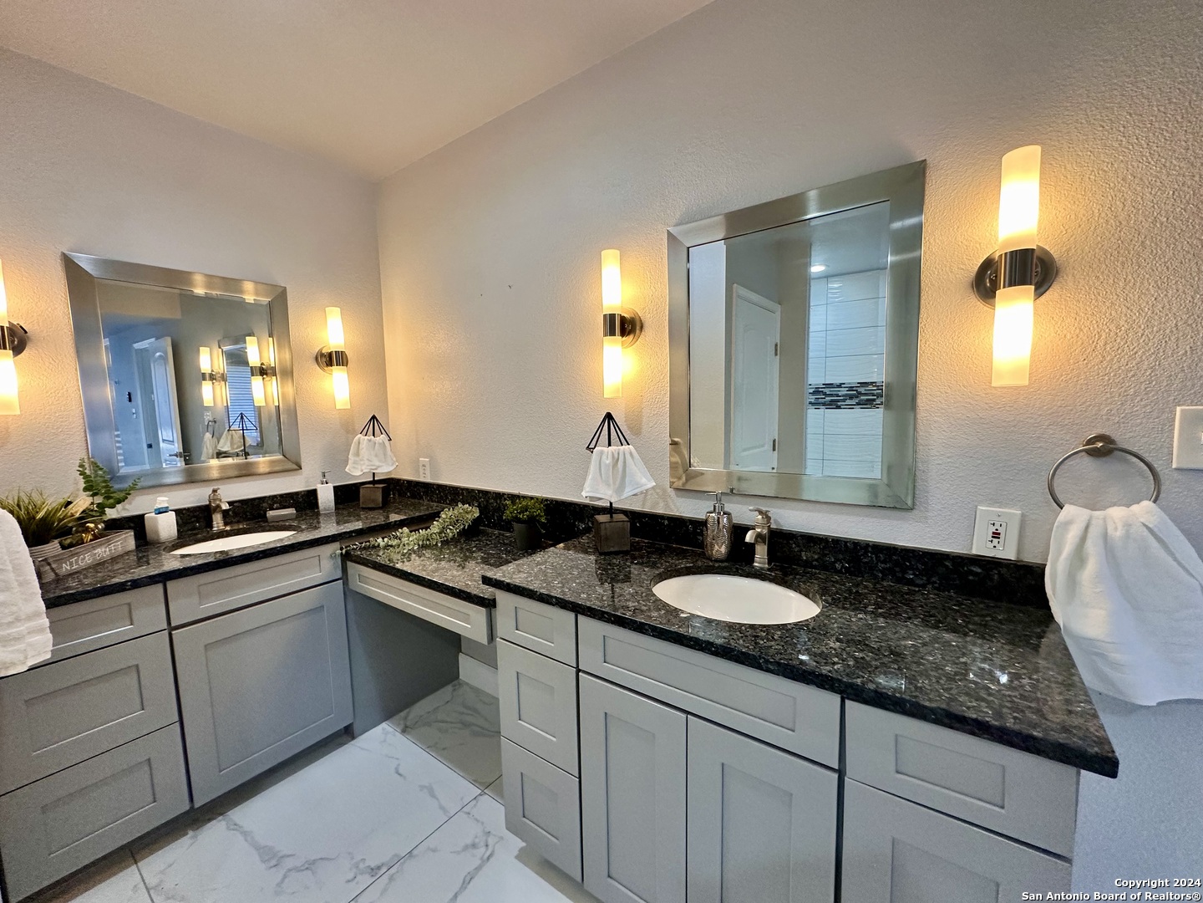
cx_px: 602
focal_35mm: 14
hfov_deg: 102.1
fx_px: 487
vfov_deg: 85.7
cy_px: 452
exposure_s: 1/120
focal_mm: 2.22
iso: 200
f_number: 2.2
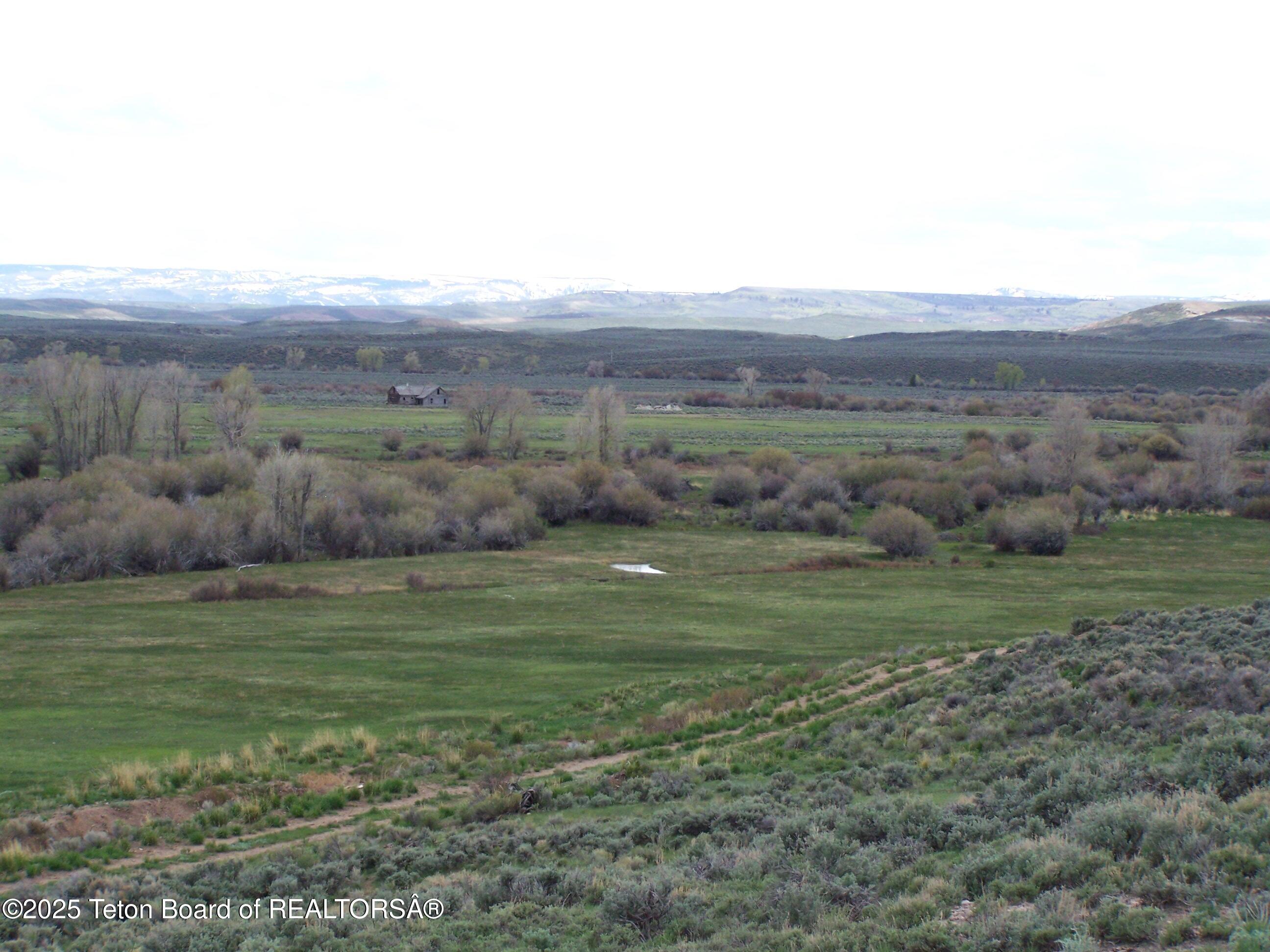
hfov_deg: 23.8
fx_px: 3008
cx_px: 635
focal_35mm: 82
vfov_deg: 18.0
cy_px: 476
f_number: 3.2
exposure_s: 1/1000
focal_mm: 13.7
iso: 160
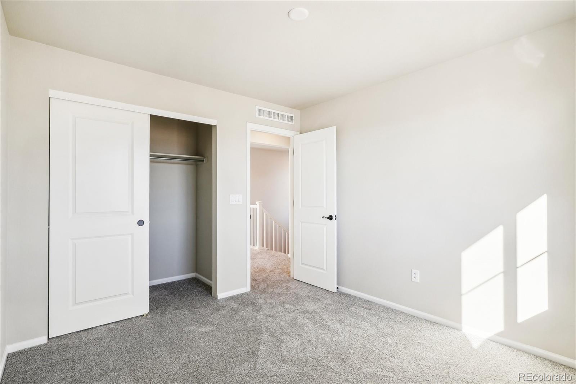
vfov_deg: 72.0
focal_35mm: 16
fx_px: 264
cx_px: 288
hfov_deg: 95.0
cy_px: 192
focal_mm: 11
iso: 160
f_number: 8
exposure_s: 1/30
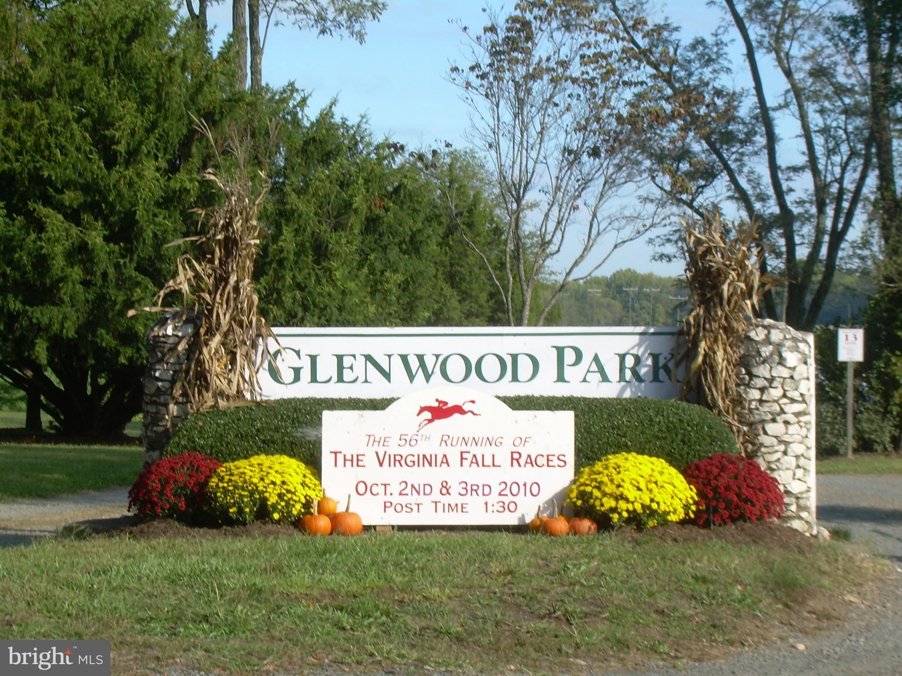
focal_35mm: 102
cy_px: 338
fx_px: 2658
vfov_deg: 14.5
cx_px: 451
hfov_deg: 19.3
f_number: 7.6
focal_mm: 17.5
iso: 50
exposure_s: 1/105
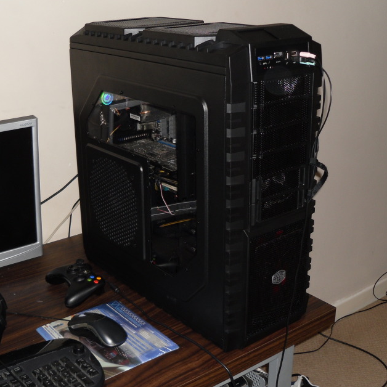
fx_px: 620
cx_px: 147
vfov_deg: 34.7
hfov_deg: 34.5
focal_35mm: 49
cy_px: 194
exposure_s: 1/45
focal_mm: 6
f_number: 2.8
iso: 100
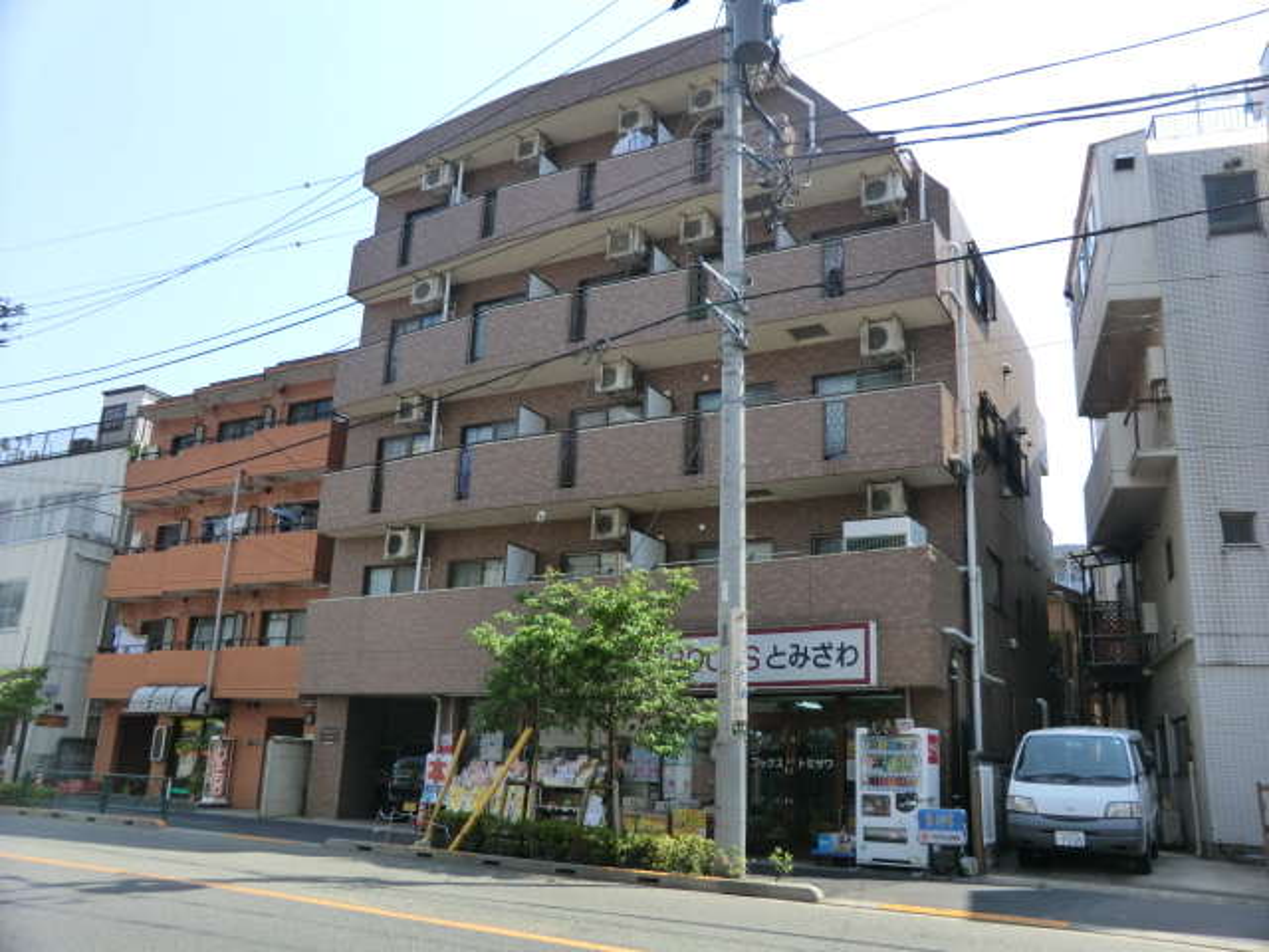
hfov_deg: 61.7
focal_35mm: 29
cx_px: 634
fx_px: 1063
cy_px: 476
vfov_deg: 48.2
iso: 80
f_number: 3.5
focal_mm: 5.2
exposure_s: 1/500
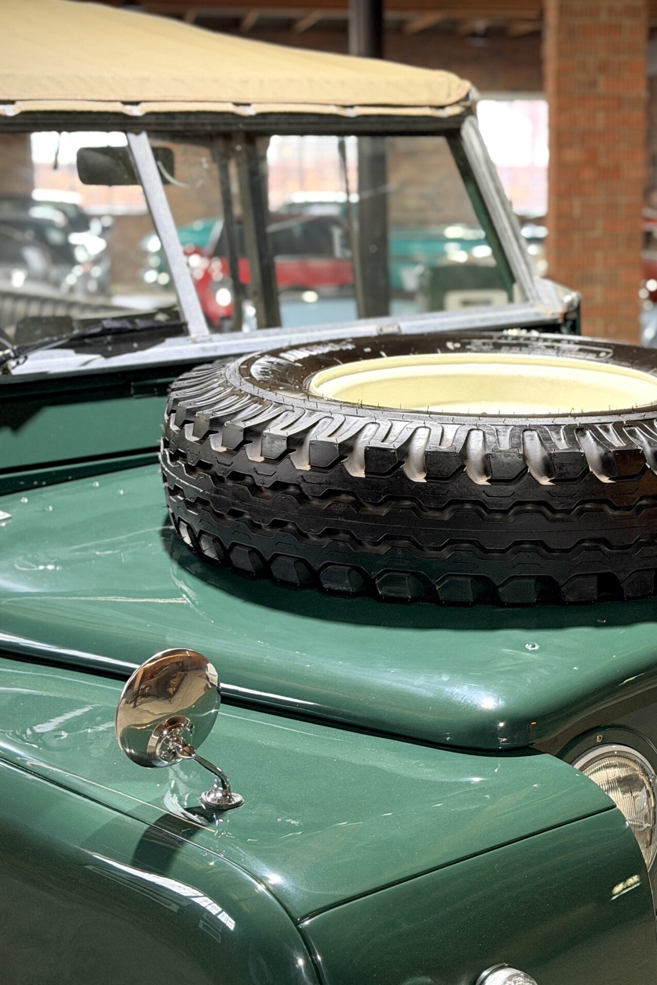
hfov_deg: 20.2
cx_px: 454
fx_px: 1834
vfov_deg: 30.1
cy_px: 493
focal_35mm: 67
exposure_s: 1/33
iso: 250
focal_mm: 6.76
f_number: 1.78
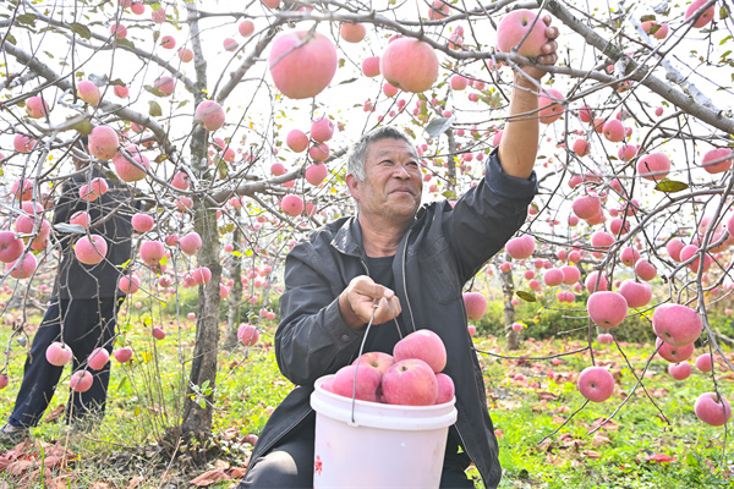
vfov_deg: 38.9
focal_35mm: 34
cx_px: 367
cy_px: 244
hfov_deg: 55.8
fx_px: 693
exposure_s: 1/160
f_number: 4.5
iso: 100
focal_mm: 34
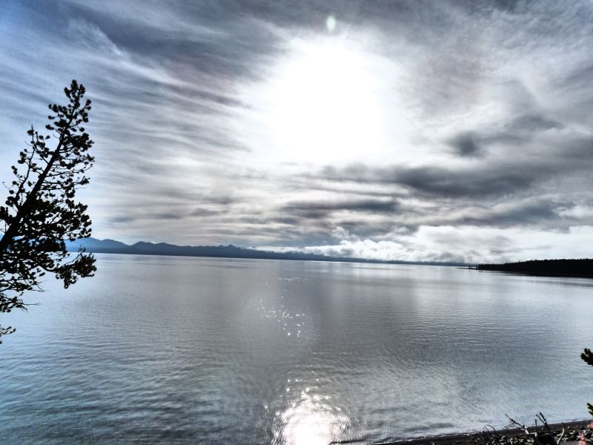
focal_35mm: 20
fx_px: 343
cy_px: 222
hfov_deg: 81.7
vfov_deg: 66.0
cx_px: 296
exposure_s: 1/2000
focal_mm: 3.58
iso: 160
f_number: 4
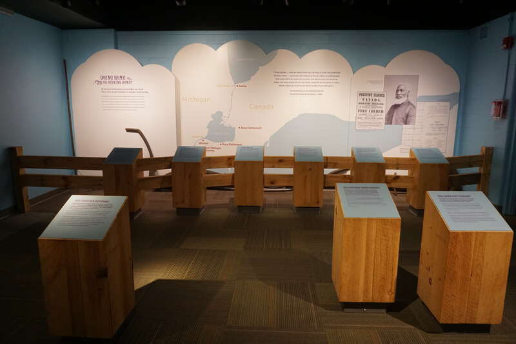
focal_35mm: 26
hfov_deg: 70.4
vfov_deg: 50.4
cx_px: 258
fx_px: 365
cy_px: 172
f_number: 4
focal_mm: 17
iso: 1000
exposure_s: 1/160
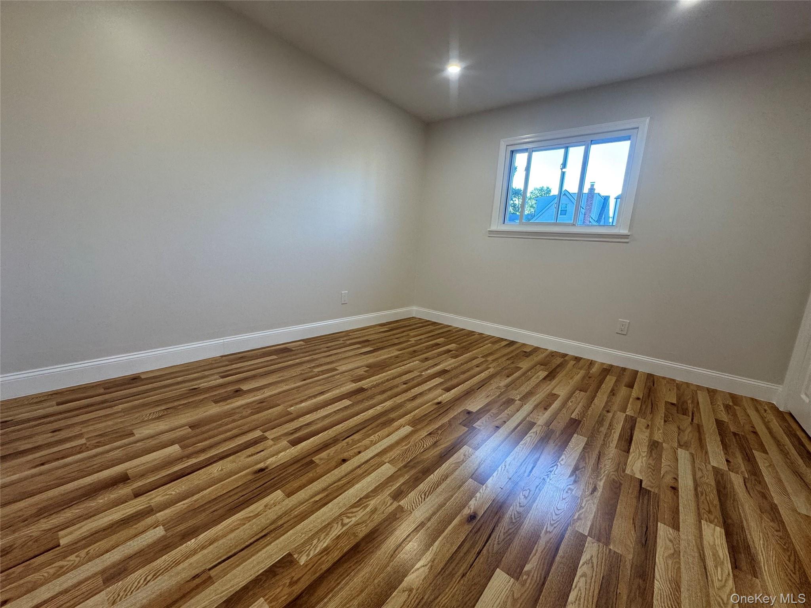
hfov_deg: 102.1
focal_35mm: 14
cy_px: 304
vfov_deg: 85.7
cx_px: 406
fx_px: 328
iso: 160
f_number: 2.2
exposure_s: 1/120
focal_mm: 2.22
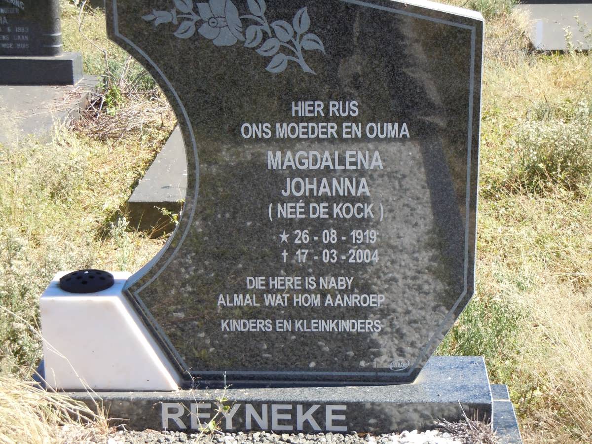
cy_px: 222
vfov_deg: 19.1
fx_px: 1317
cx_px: 296
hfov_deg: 25.3
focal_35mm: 77
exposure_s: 1/400
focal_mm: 13.9
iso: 200
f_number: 4.3
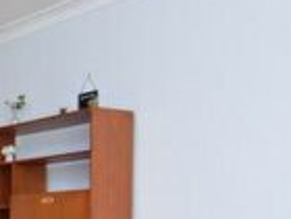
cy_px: 294
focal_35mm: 72
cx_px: -54
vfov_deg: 18.8
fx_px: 605
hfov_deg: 24.6
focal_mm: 10
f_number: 3.5
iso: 800
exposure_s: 1/45
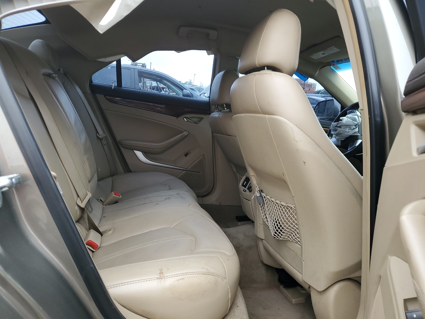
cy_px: 160
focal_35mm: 26
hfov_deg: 67.3
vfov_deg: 53.1
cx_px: 212
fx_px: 319
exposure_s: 1/120
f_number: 1.5
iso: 70
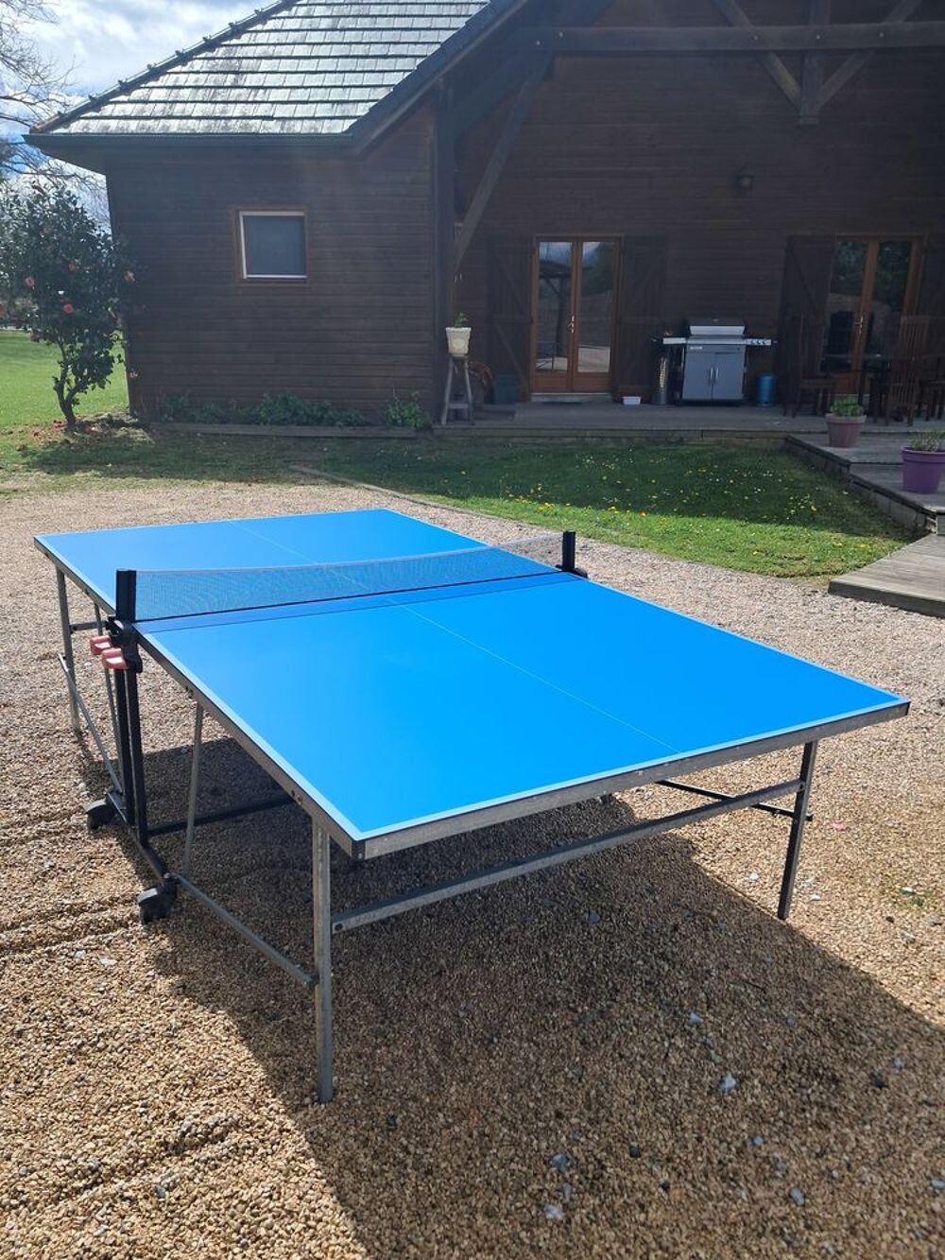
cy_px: 630
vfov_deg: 65.3
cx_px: 472
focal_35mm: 27
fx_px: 983
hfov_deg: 51.4
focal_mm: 4
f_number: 1.8
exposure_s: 1/895
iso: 50
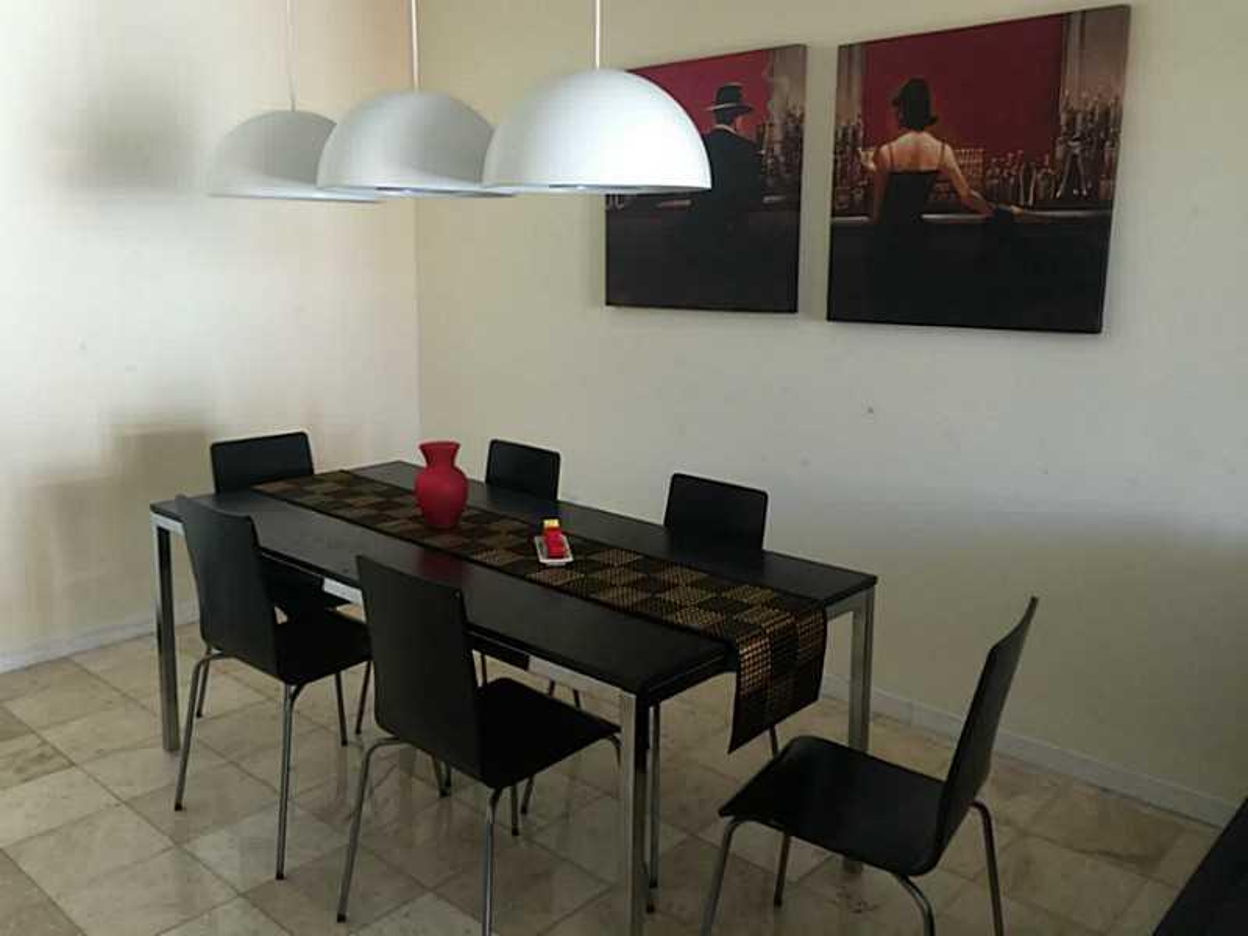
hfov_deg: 61.7
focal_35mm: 29
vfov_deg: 48.2
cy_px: 468
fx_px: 1046
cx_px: 624
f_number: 2.2
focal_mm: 4.15
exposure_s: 1/15
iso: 40
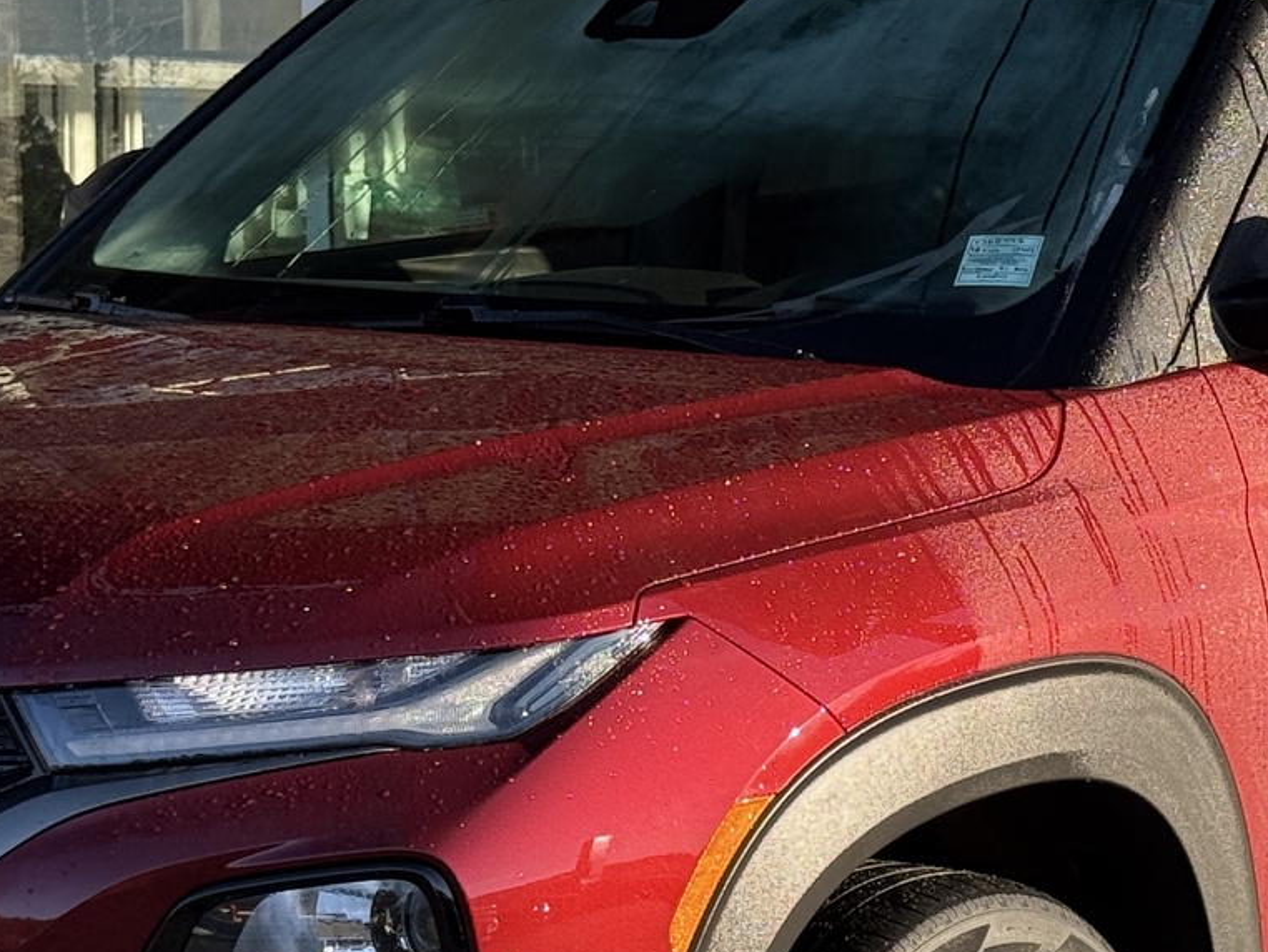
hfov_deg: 15.3
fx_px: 4727
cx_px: 709
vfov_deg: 11.5
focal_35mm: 129
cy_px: 576
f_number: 1.78
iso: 80
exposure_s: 1/1167
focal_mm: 6.76
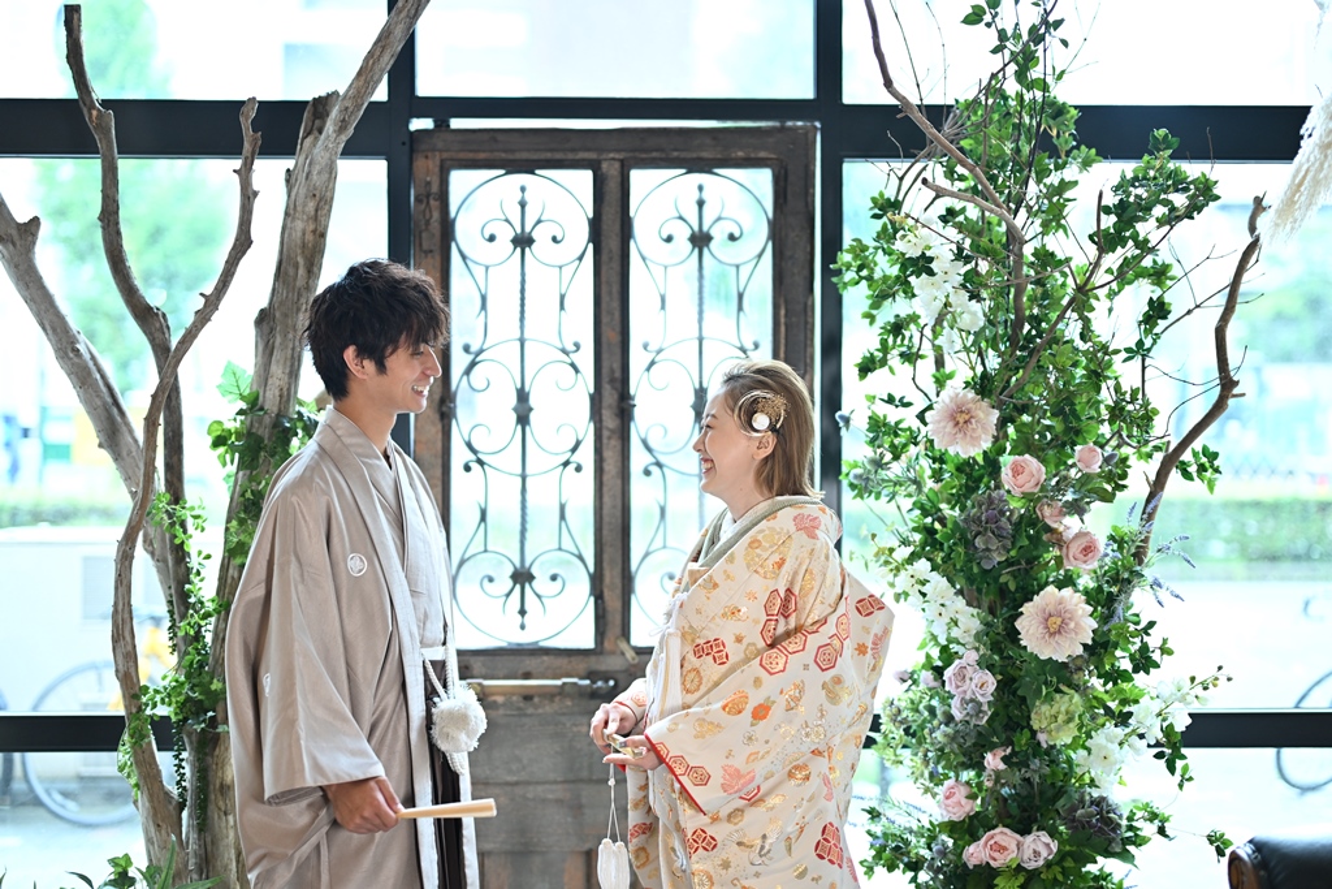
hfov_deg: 39.6
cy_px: 444
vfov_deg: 27.0
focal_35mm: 50
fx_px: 1850
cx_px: 666
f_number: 1.3
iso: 640
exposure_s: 1/60
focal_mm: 50
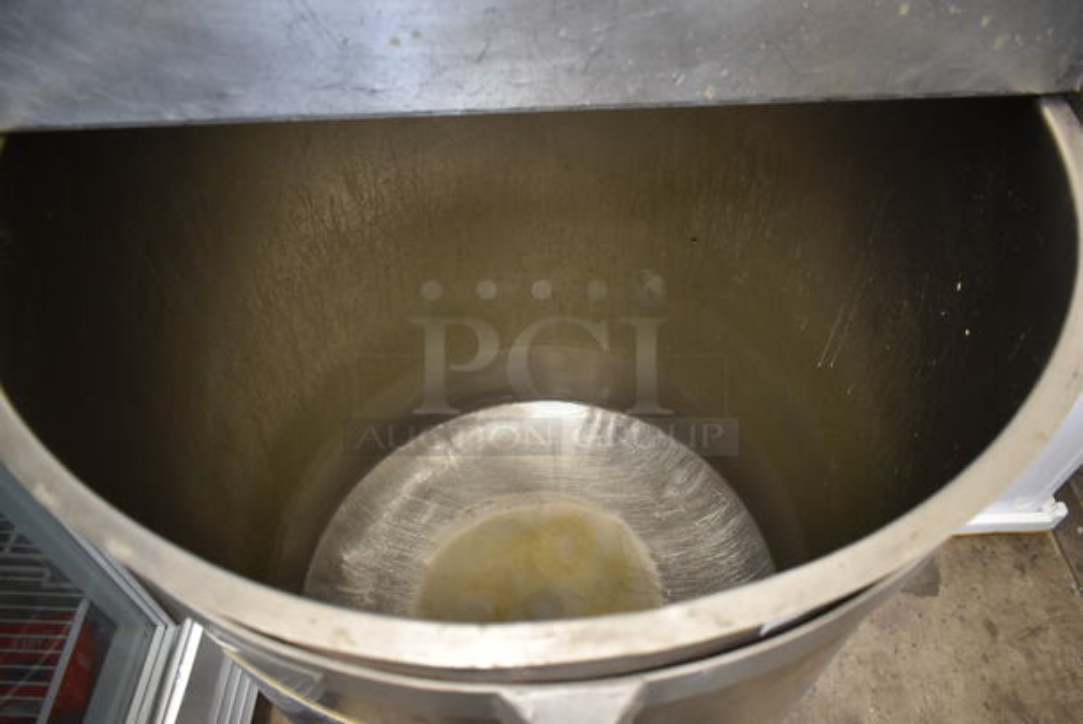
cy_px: 362
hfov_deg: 67.3
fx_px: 813
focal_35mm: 27
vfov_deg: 48.0
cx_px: 542
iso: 800
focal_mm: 18
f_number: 3.5
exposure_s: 1/30
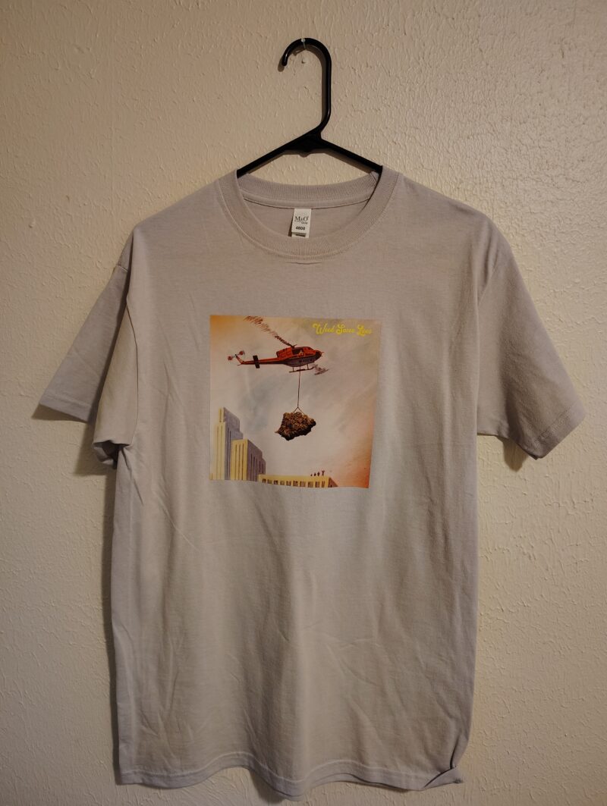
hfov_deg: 56.9
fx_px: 560
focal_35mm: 24
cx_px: 304
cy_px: 403
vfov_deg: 71.5
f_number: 1.8
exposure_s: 1/30
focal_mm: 5.56
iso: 1719
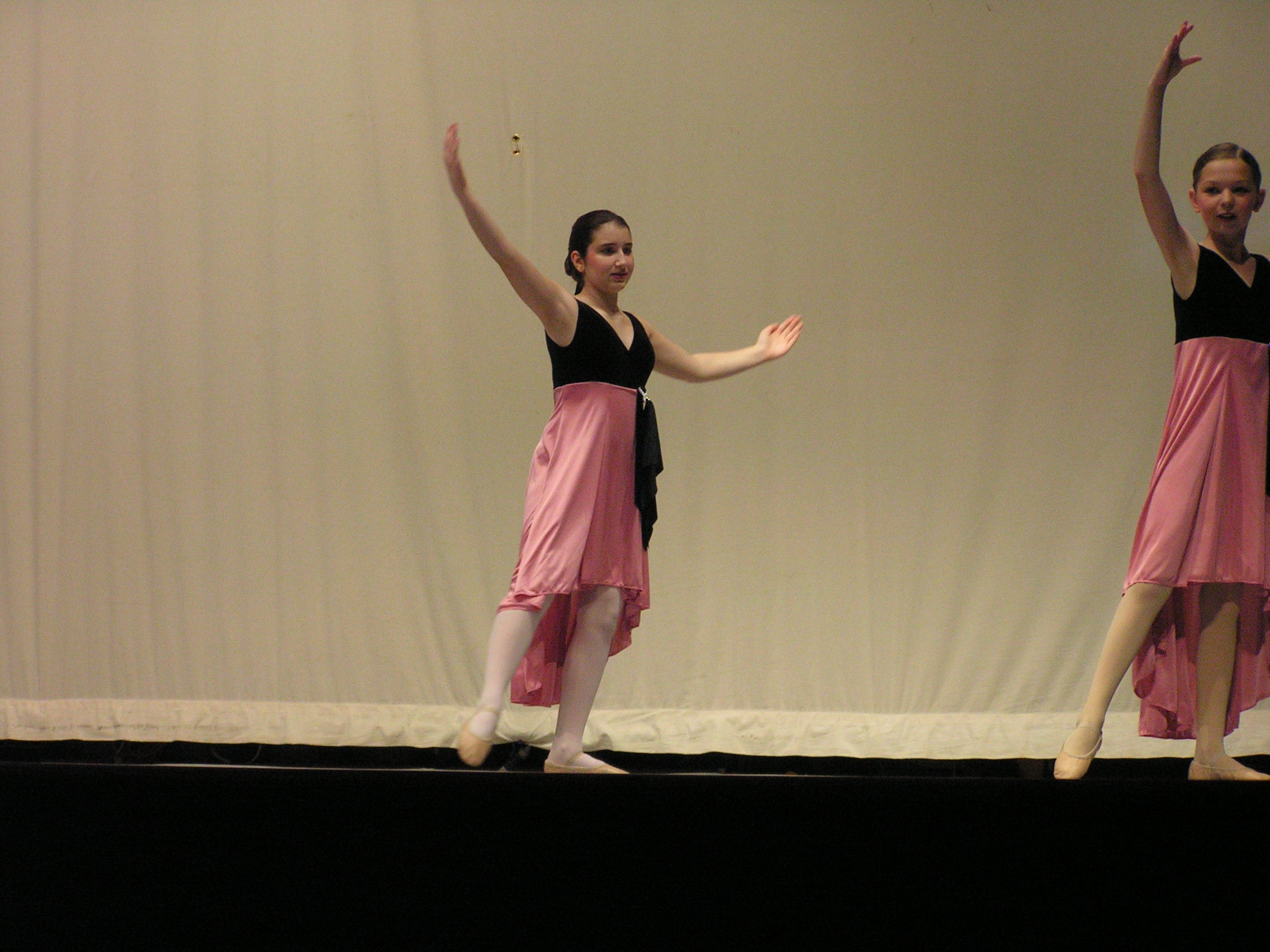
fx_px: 5173
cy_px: 476
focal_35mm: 141
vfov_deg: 10.5
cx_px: 635
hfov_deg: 14.0
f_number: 3.2
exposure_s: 1/125
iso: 200
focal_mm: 23.4
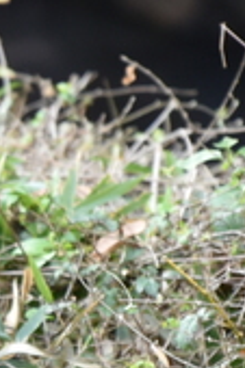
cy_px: 203
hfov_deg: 1.0
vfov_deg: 1.5
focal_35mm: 1392
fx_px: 14238
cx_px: -388
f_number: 5
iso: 800
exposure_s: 1/400
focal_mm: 185
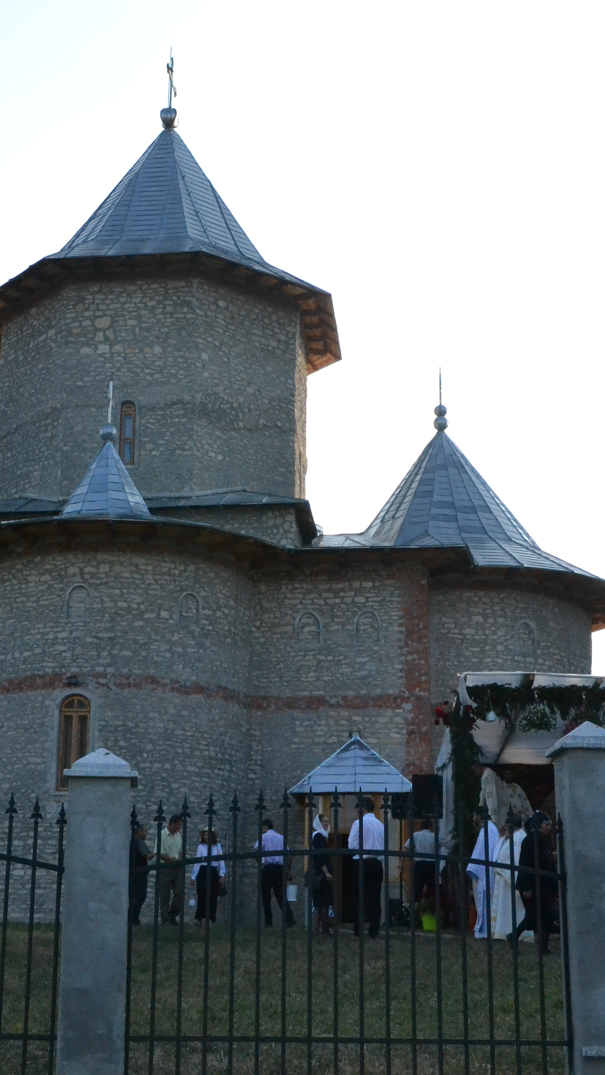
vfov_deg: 38.0
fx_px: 1562
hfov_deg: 21.9
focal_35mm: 55
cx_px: 253
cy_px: 534
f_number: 8
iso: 3200
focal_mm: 23
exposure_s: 1/4000
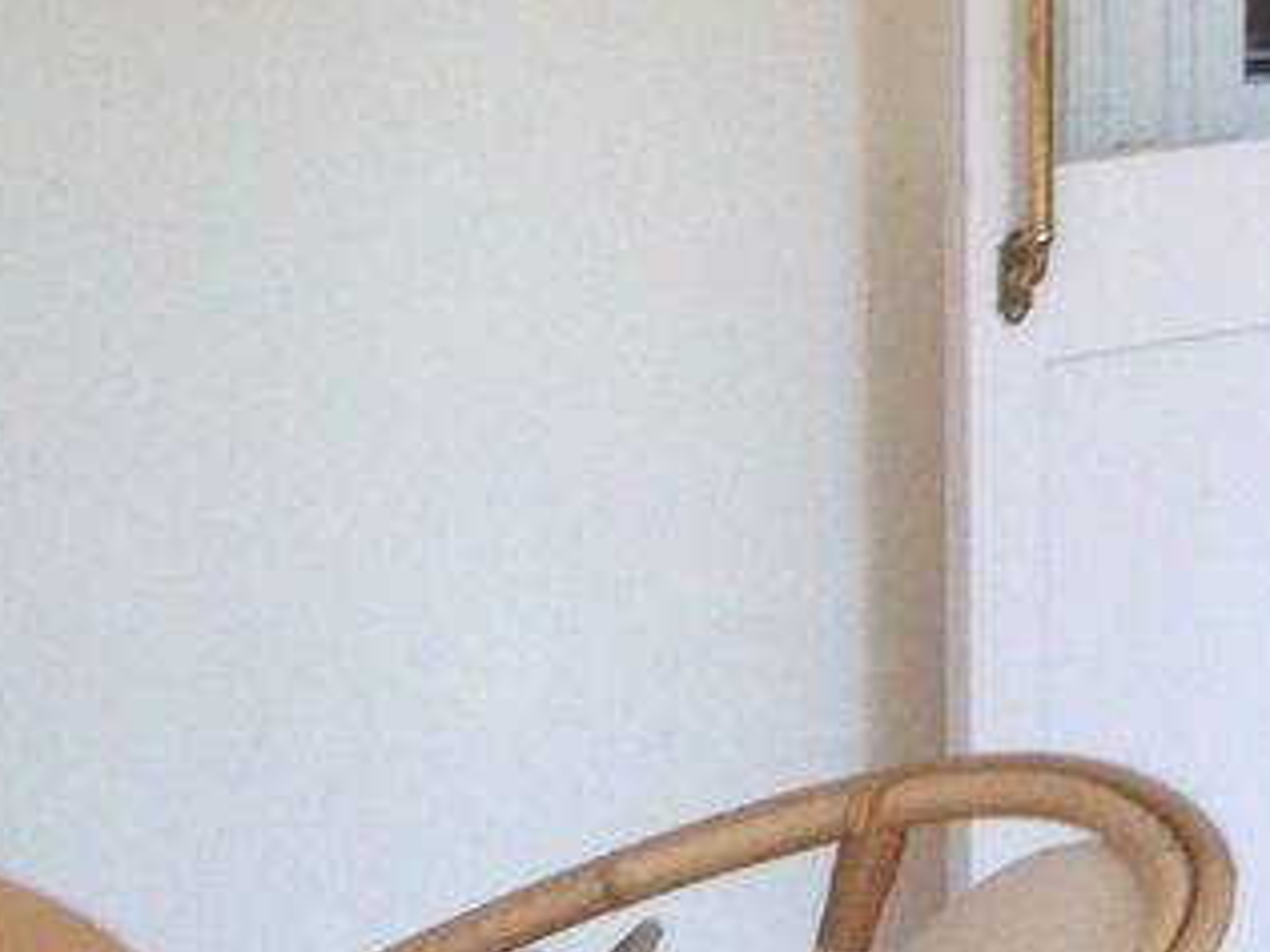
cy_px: -619
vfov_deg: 8.2
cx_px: 2801
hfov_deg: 10.1
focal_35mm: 177
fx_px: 6494
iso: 50
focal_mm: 4.28
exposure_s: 1/40
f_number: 2.4
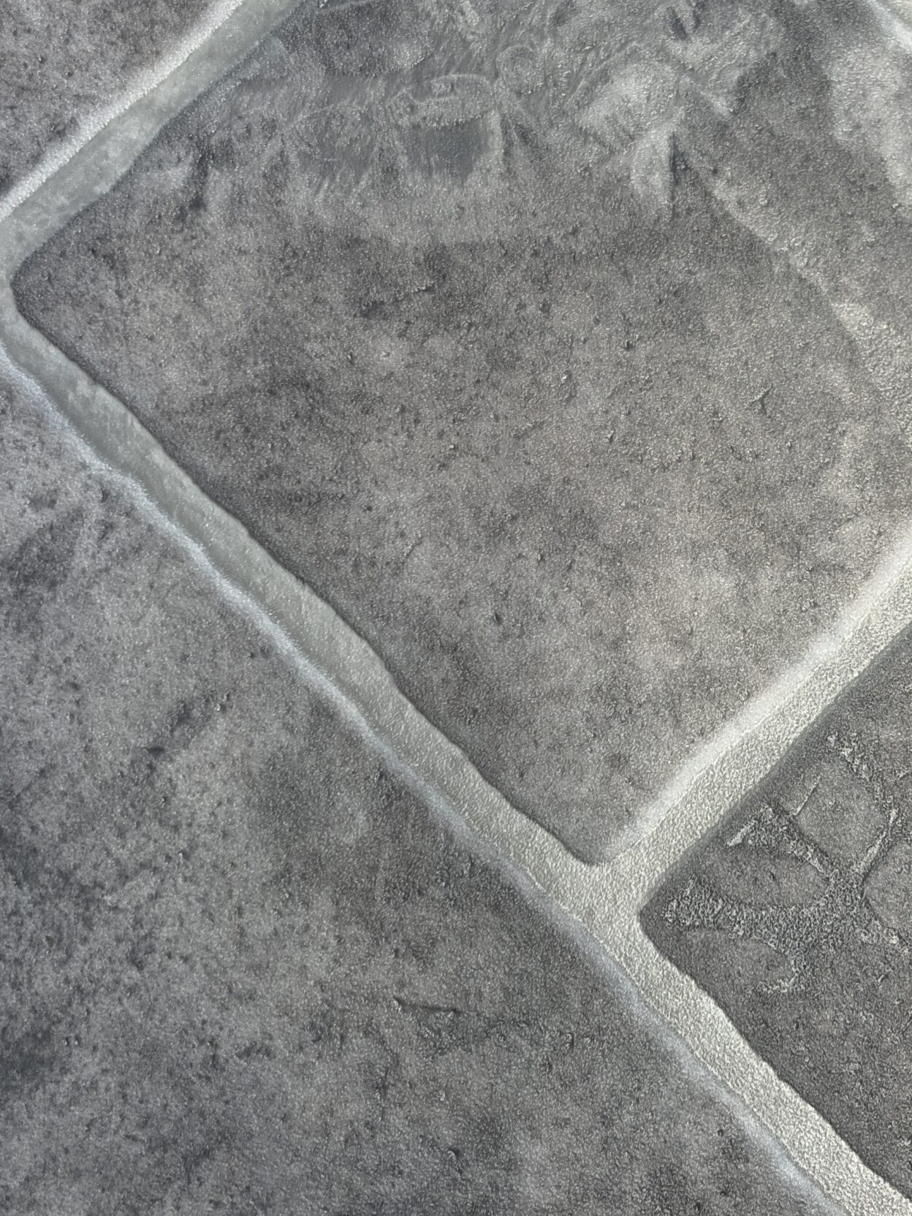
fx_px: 2810
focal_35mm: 80
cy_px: 524
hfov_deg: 18.3
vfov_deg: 24.4
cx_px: 695
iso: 25
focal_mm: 5.96
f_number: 1.6
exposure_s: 1/50
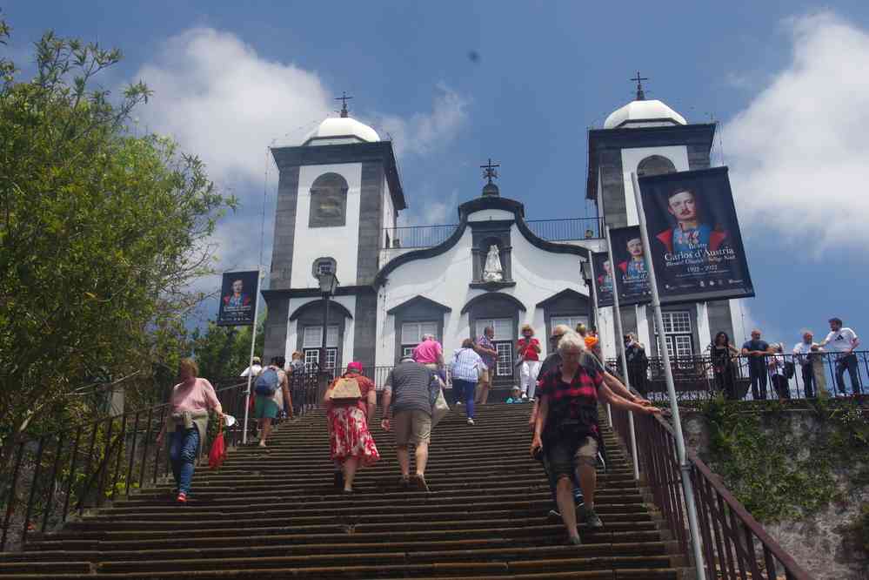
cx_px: 434
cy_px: 290
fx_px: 1014
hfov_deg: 46.4
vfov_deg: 31.9
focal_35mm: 42
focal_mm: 28
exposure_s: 1/100
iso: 200
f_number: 11
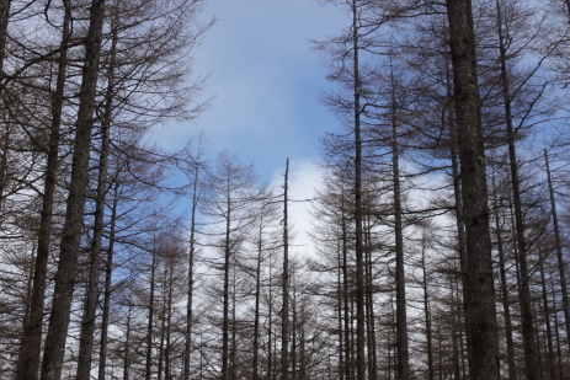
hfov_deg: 32.4
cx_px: 270
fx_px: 982
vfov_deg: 21.8
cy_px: 117
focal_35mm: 62
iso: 80
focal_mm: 7.53
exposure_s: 1/800
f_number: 4.5
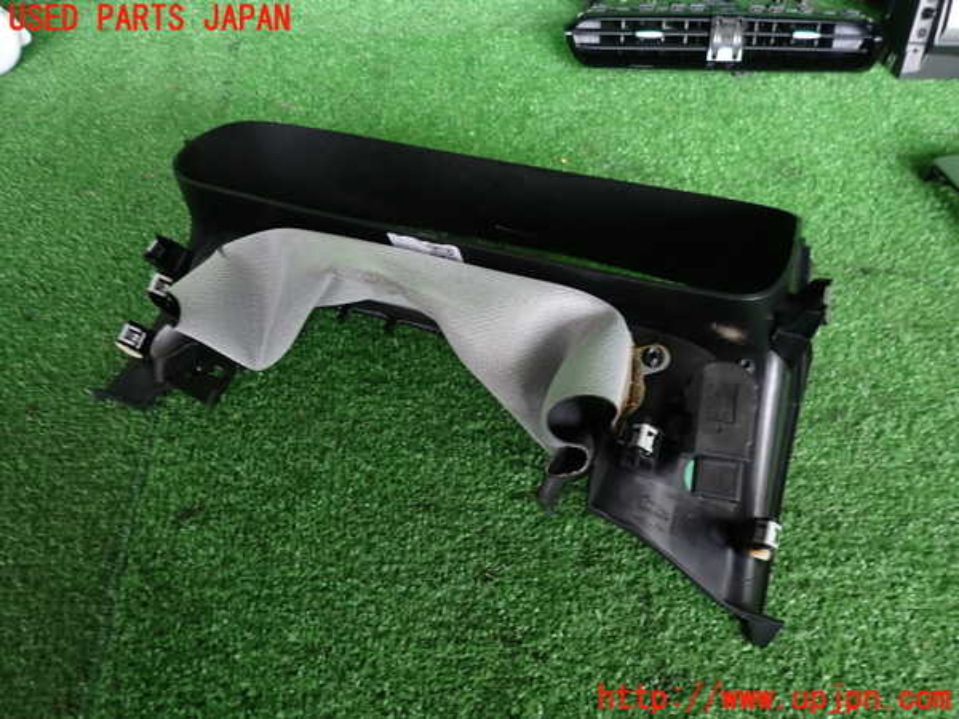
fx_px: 693
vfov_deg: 54.9
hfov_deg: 69.4
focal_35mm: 25
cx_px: 480
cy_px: 360
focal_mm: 4.5
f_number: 2
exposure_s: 1/60
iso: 200
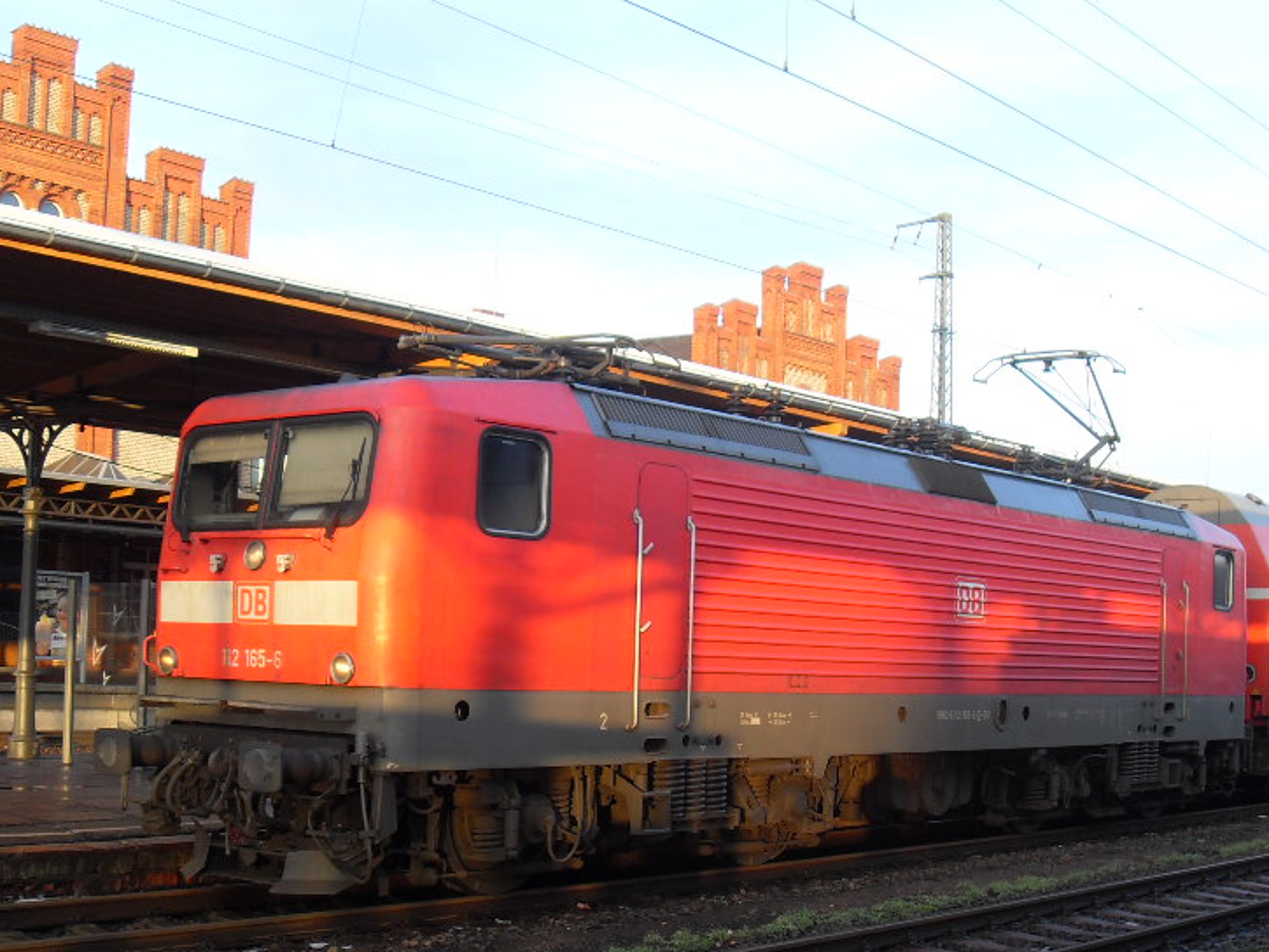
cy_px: 584
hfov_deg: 39.5
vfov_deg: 30.2
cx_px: 763
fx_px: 1760
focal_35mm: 48
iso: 80
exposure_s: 1/90
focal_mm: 6.3
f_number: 2.8
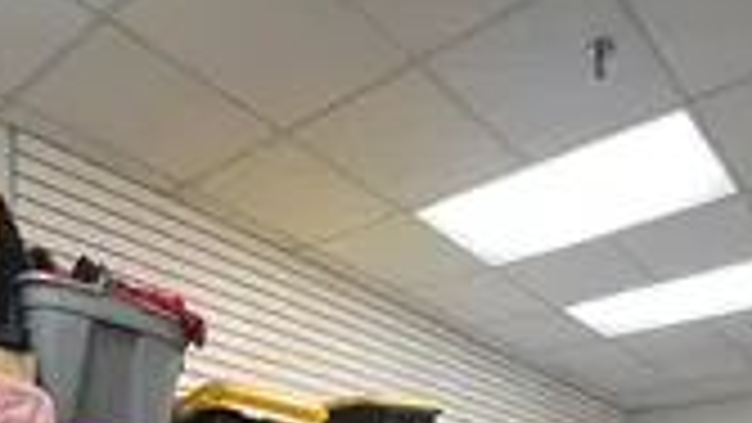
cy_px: 580
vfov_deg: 27.5
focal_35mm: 34
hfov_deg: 56.6
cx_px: 509
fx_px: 678
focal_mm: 1.57
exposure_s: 1/60
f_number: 1.8
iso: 125
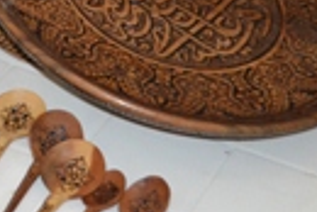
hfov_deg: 13.7
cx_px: -76
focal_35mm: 145
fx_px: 1278
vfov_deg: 9.4
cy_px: -16
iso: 3200
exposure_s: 1/60
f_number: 4.5
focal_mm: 28
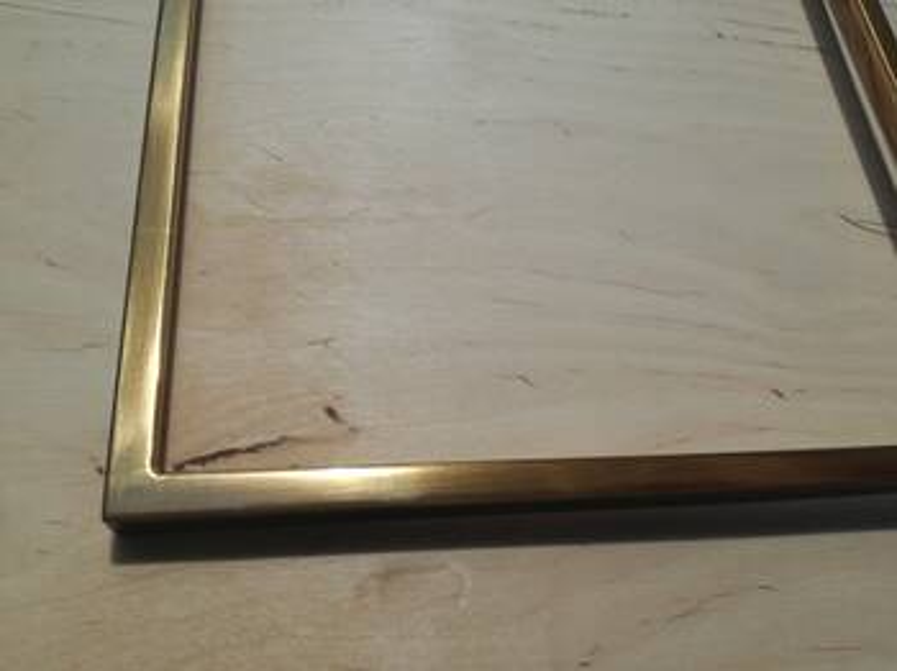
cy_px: 336
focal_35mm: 27
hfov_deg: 65.4
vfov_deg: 51.3
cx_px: 448
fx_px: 699
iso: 50
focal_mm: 3.79
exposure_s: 1/1618
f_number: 2
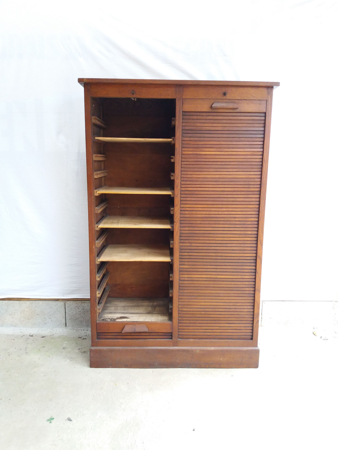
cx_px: 169
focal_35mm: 28
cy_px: 225
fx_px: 365
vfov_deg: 63.4
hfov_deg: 49.7
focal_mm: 3.7
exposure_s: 1/100
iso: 200
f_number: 1.9
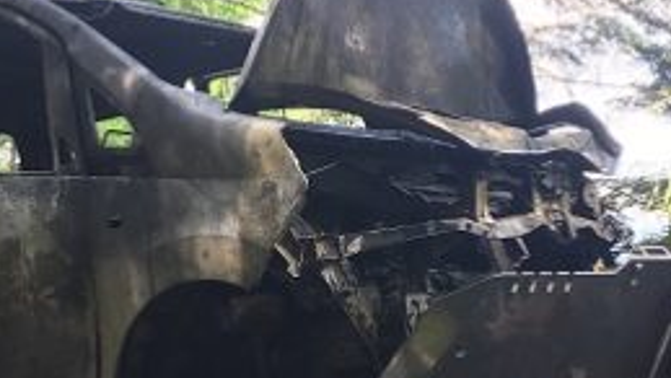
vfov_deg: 13.9
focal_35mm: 85
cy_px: 432
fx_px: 1513
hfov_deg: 25.0
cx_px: 334
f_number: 2.2
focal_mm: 4.15
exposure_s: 1/50
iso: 25
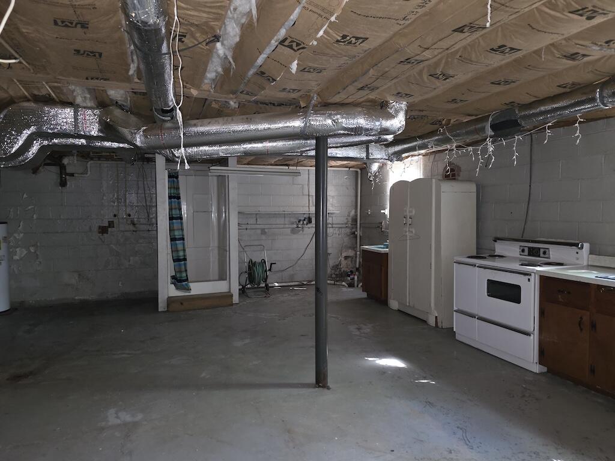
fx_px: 409
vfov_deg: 58.9
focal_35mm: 23
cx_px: 308
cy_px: 230
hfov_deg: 73.9
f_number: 1.7
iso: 320
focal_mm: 6.3
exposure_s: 1/12
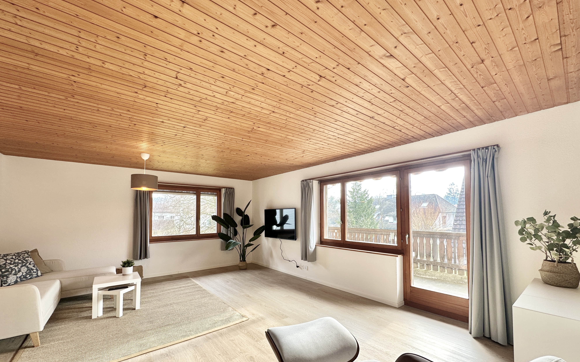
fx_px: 237
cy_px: 207
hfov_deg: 101.5
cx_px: 289
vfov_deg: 74.4
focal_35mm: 15
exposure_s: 1/99
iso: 64
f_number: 2.2
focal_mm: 2.22
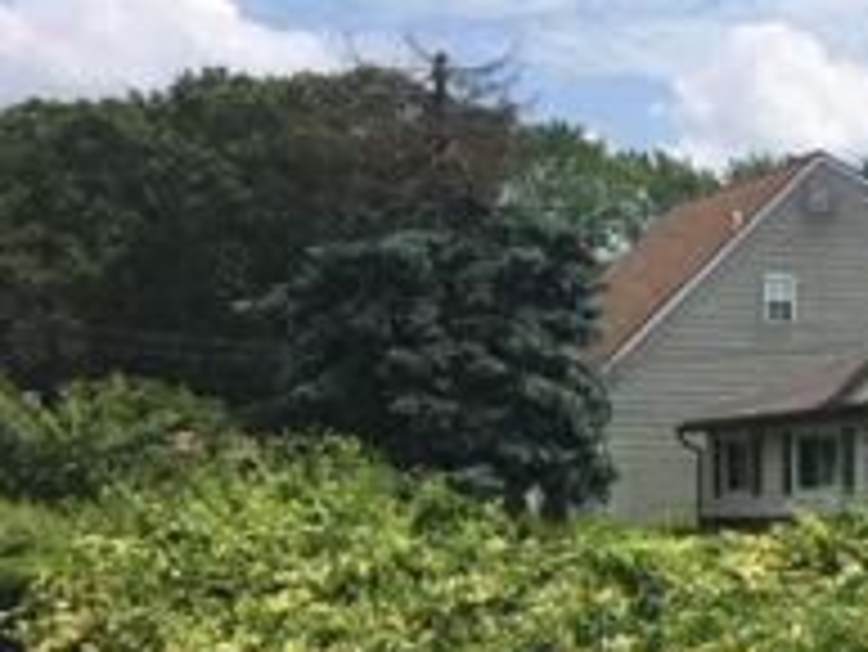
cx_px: 1151
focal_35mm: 96
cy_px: 499
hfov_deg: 18.8
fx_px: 2409
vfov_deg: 15.3
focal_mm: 4.15
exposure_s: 1/2198
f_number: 2.2
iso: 25
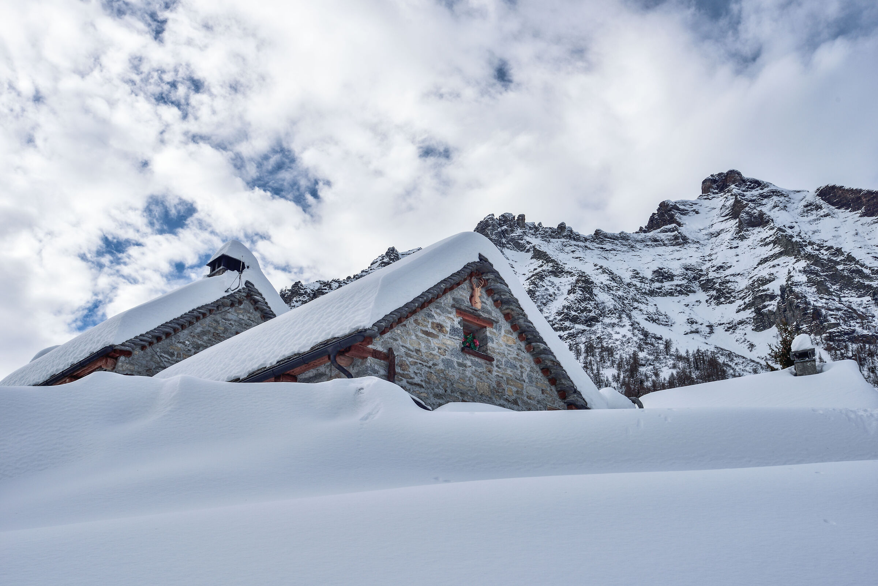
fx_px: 854
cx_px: 439
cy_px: 293
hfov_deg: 54.4
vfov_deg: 37.9
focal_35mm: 35
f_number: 11
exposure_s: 1/125
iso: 100
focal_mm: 35
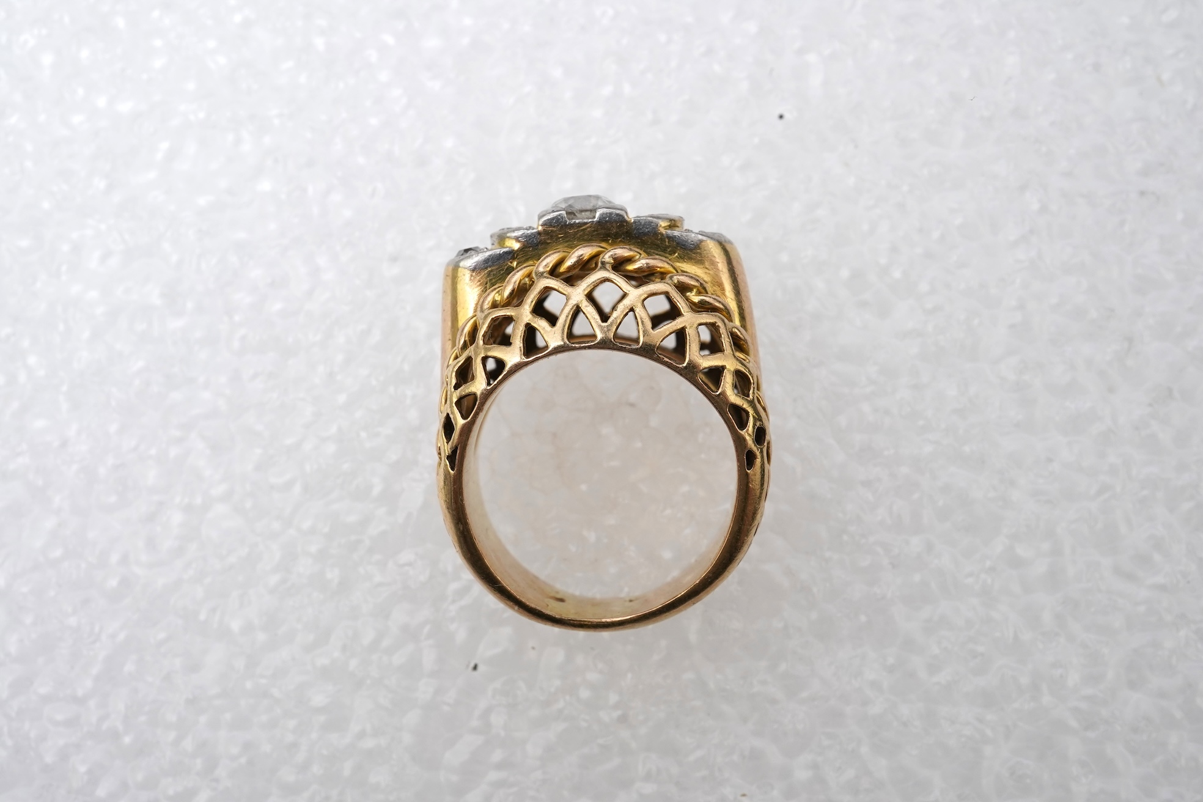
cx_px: 602
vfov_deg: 29.9
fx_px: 1504
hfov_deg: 43.6
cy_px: 401
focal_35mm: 45
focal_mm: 30
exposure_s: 1/100
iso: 500
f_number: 22
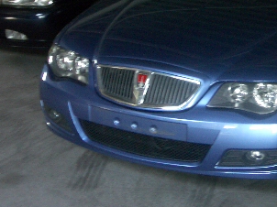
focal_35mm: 87
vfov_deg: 16.8
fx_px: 696
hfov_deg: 22.1
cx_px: 238
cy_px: 31
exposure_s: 1/8
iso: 100
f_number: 2.8
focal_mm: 6.8
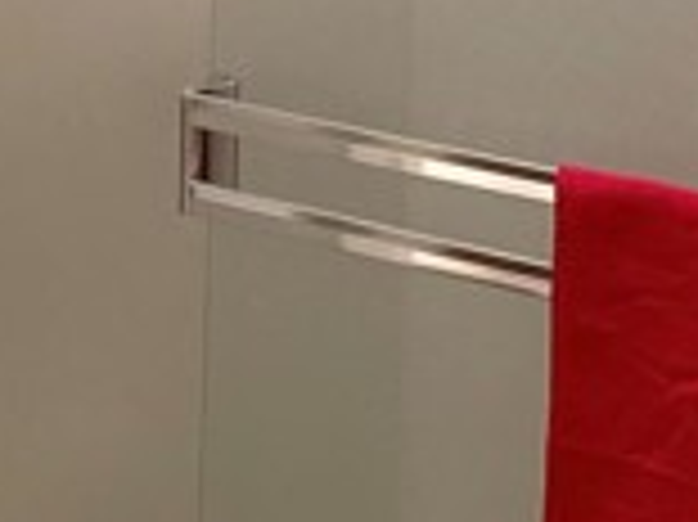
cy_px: -486
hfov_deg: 18.3
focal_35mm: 99
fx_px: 1995
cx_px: -248
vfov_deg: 13.1
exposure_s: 1/60
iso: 400
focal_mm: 6.76
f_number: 1.78
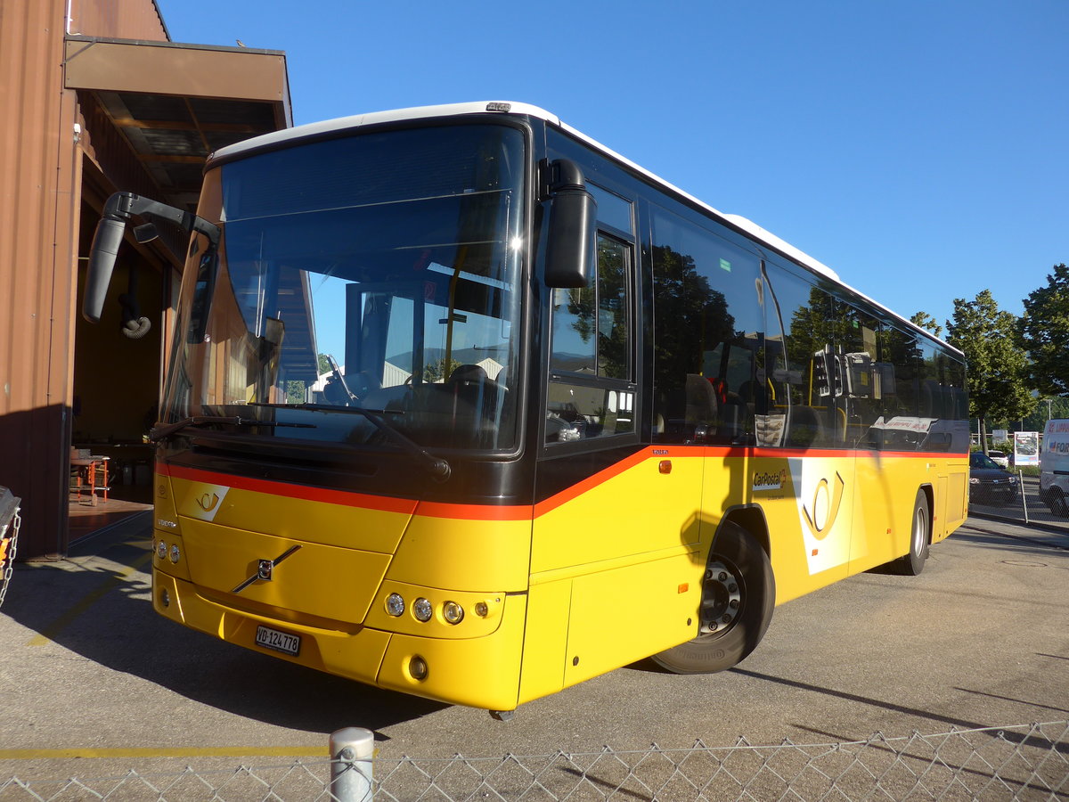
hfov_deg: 61.7
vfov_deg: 48.2
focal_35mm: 29
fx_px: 896
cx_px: 534
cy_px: 401
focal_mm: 6
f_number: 2.8
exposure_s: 1/1000
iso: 80
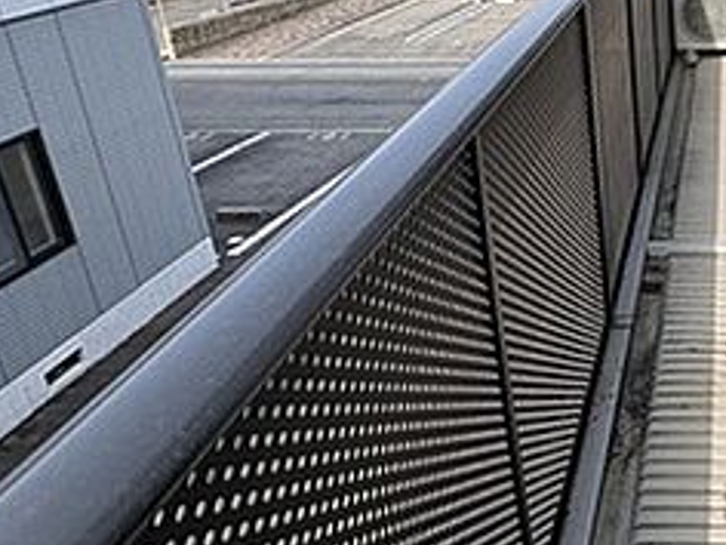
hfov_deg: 41.5
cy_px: 111
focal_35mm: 38
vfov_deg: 36.5
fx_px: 797
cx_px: 751
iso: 40
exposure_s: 1/910
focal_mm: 2.22
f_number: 2.2
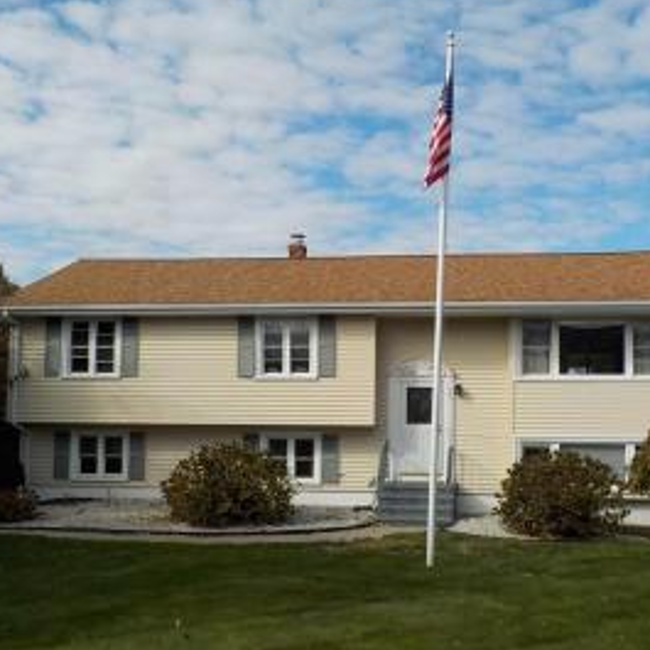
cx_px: 346
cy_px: 336
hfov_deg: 41.8
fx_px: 850
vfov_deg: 41.9
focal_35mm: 40
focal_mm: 4.1
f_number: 3.3
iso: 125
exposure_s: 1/1250
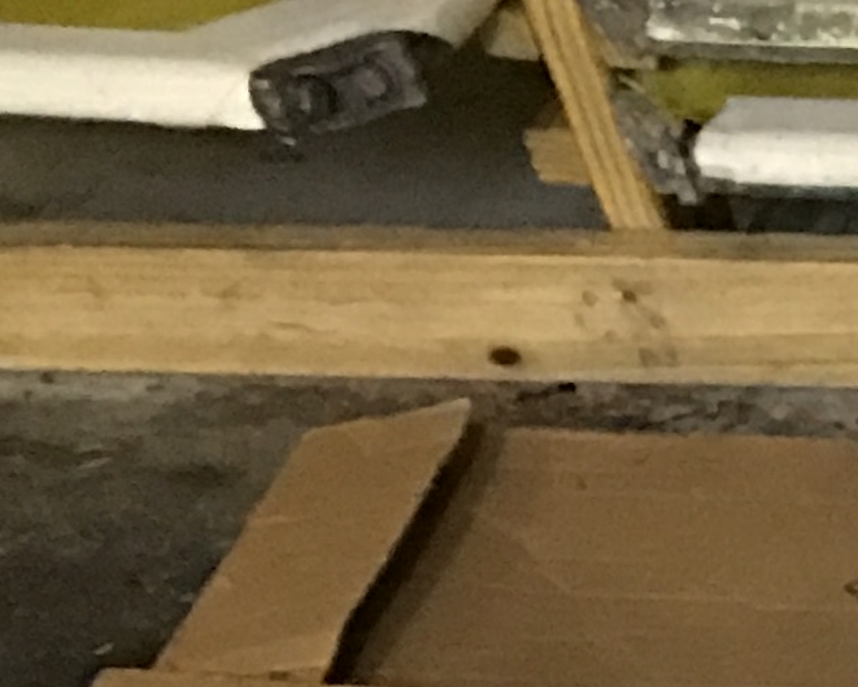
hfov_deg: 8.8
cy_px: 1706
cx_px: 2684
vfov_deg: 8.0
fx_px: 4470
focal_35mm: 176
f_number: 1.8
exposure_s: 1/15
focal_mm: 3.99
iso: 100
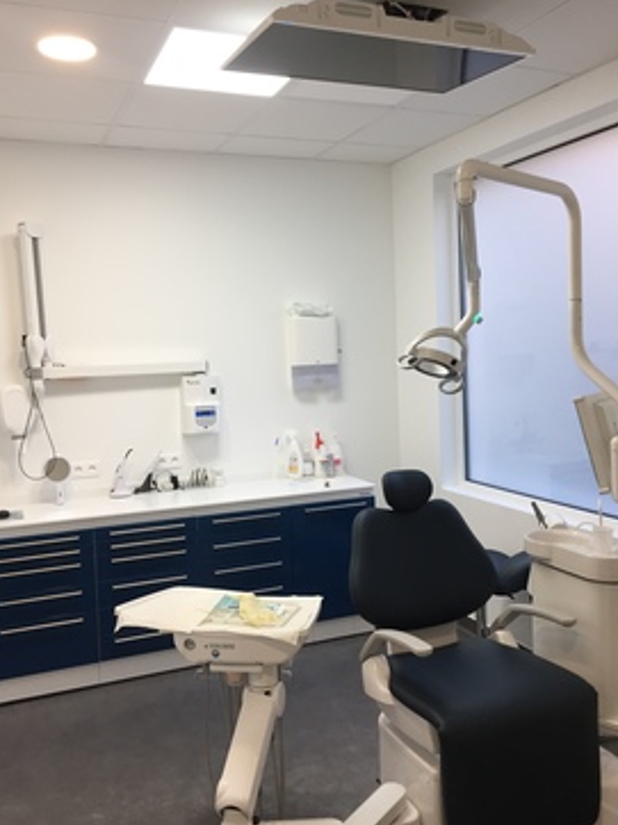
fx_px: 739
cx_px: 306
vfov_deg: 58.4
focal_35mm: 31
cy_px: 402
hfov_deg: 45.4
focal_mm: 4.15
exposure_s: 1/33
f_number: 2.2
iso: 32
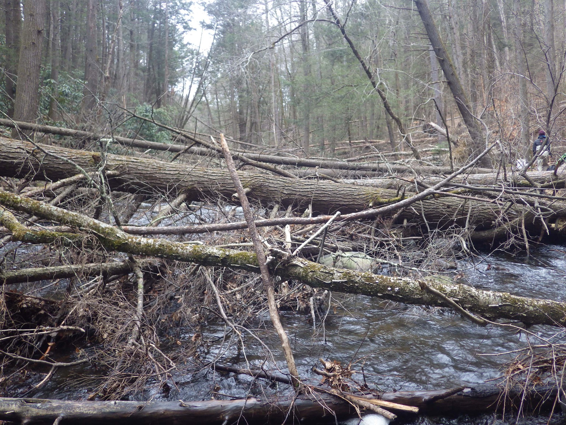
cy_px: 212
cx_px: 283
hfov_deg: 55.4
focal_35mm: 33
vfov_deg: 42.9
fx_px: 540
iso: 160
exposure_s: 1/50
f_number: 2.4
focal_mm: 5.9
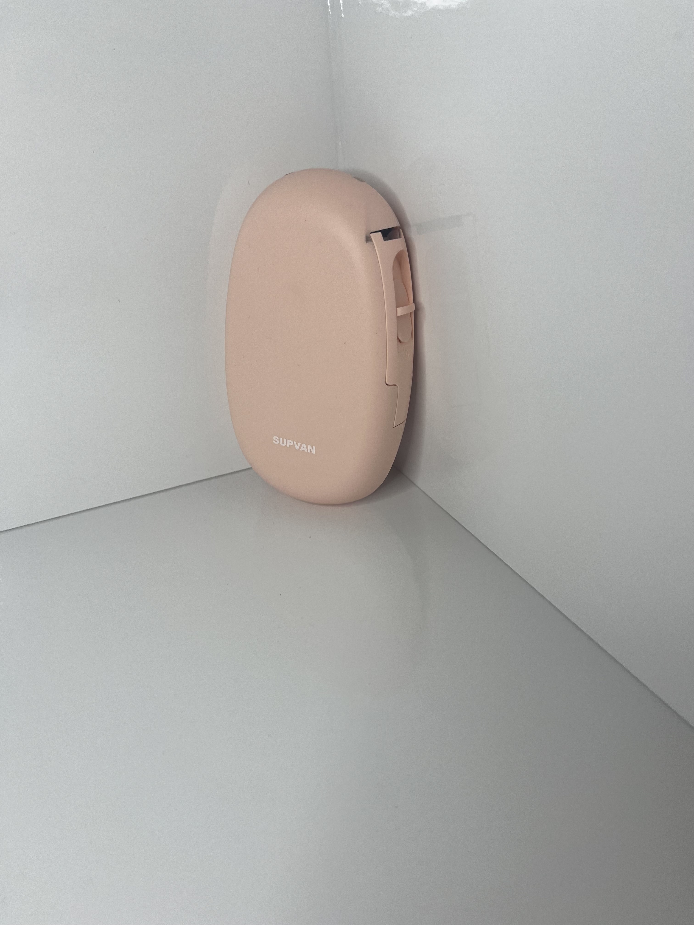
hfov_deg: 53.1
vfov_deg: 67.3
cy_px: 462
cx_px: 347
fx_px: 695
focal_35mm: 26
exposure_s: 1/120
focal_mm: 5.1
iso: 50
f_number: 1.6
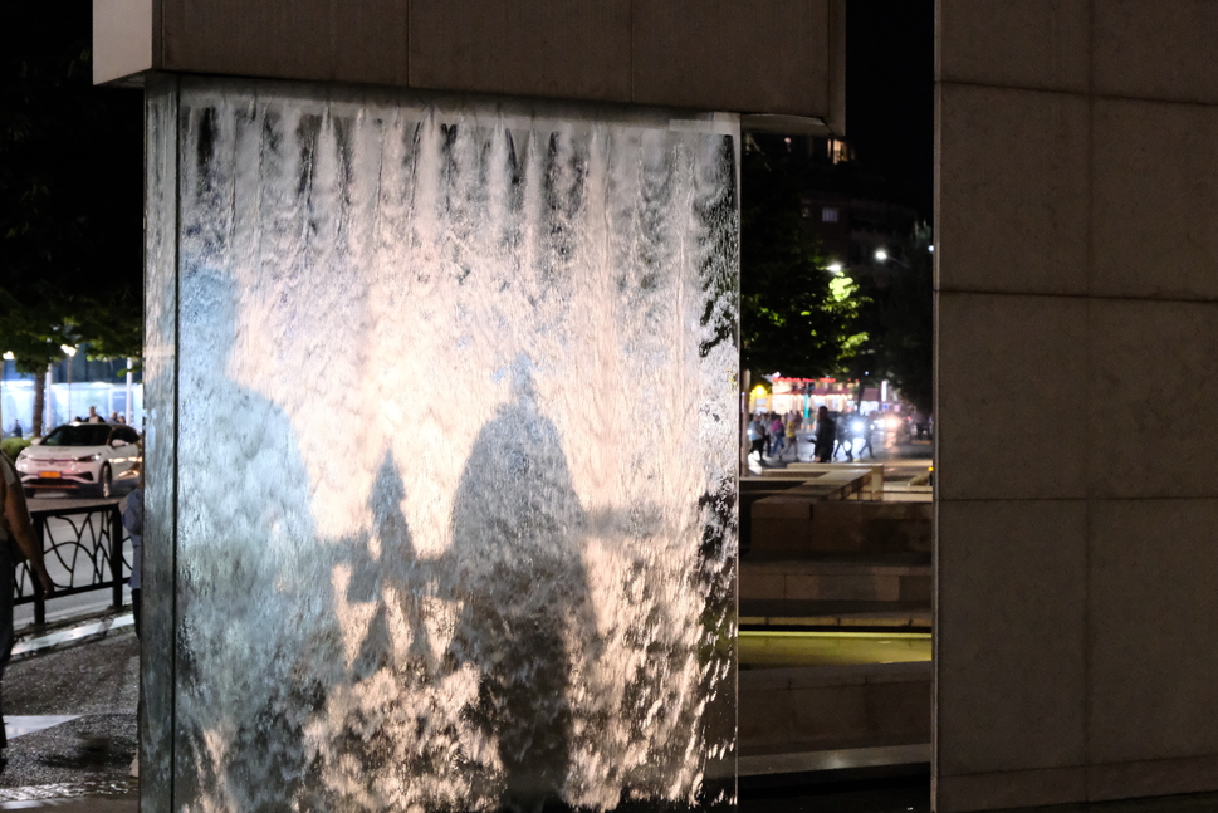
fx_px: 2539
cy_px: 428
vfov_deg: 18.2
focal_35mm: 75
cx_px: 641
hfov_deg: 27.0
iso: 12800
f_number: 4
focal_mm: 47.6
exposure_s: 1/85
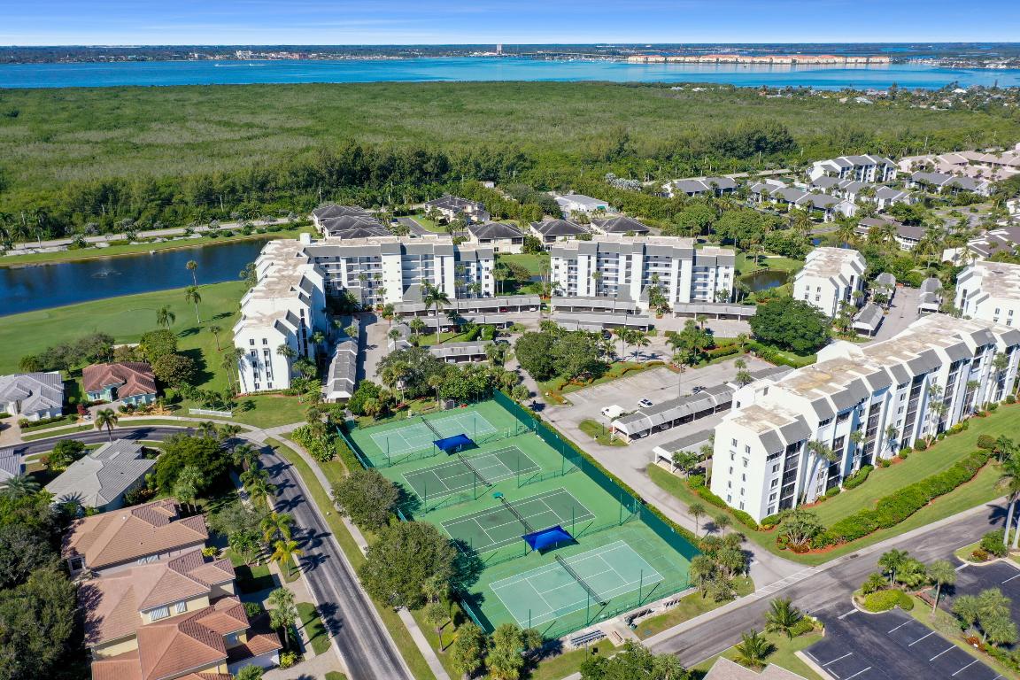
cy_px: 340
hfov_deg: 65.5
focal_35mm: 28
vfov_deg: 46.4
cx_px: 510
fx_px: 793
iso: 100
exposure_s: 1/400
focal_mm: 10.26
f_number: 5.6
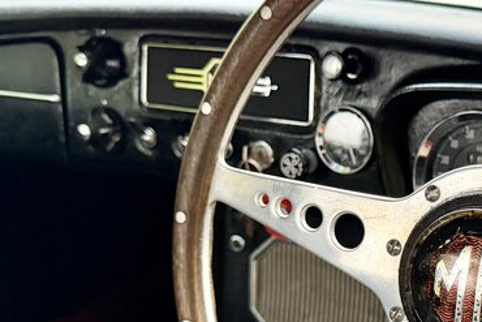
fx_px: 723
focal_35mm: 54
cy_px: 267
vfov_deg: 24.6
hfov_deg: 35.1
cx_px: 418
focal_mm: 6.76
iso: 800
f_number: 1.78
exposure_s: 1/43
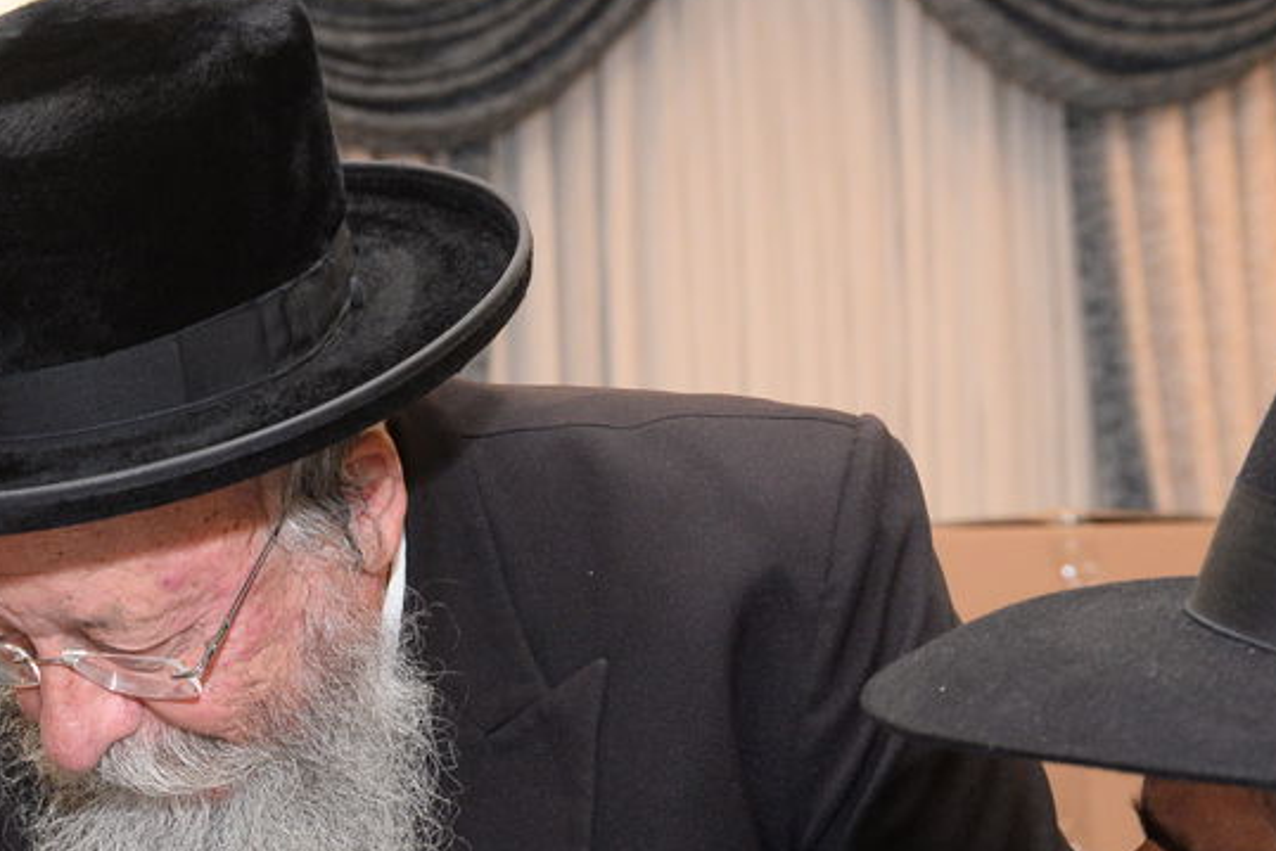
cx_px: -140
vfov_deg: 14.6
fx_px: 3226
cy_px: 1013
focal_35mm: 91
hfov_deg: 21.2
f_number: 4.5
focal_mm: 35
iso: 2500
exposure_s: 1/200
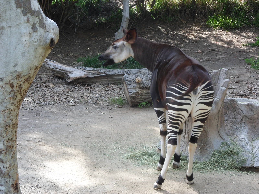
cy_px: 97
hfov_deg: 18.7
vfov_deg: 14.1
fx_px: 786
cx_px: 130
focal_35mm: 105
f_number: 5.3
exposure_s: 1/60
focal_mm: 17.7
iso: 80
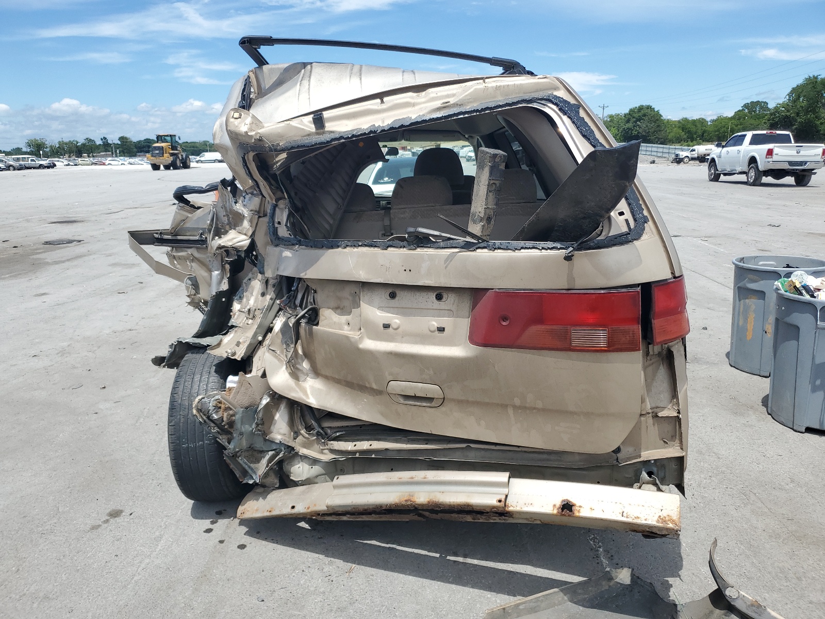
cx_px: 412
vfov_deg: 53.1
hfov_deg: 67.3
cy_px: 310
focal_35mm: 26
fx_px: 620
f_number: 1.5
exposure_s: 1/3333
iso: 50
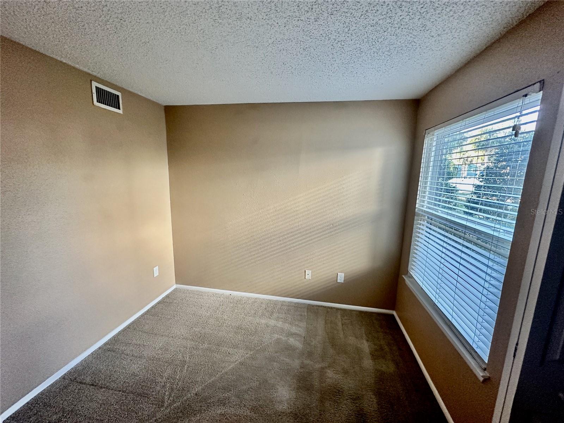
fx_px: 228
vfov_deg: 85.7
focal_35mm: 14
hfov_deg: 102.1
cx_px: 282
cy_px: 212
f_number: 2.2
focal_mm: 2.22
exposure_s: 1/60
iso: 400
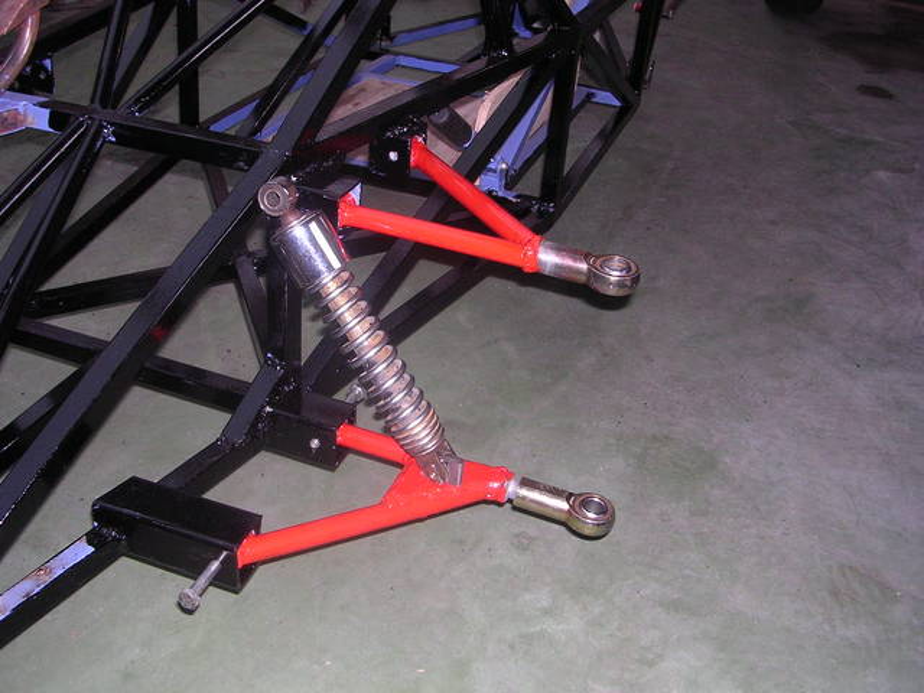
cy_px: 346
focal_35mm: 38
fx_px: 1014
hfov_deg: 49.0
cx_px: 462
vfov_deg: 37.7
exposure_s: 1/60.1
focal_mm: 5.8
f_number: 2.8
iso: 172
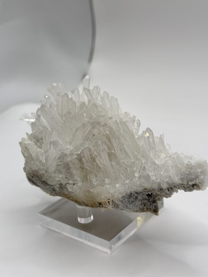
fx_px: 385
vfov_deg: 39.7
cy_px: 138
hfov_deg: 30.3
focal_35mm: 48
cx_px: 104
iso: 80
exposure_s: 1/631
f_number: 1.78
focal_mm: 6.76
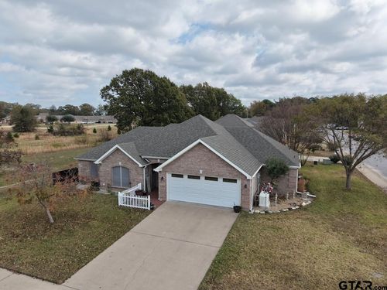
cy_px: 145
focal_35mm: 24
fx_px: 268
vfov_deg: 56.8
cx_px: 194
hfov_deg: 71.6
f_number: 1.8
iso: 290
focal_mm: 8.67
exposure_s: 1/4000
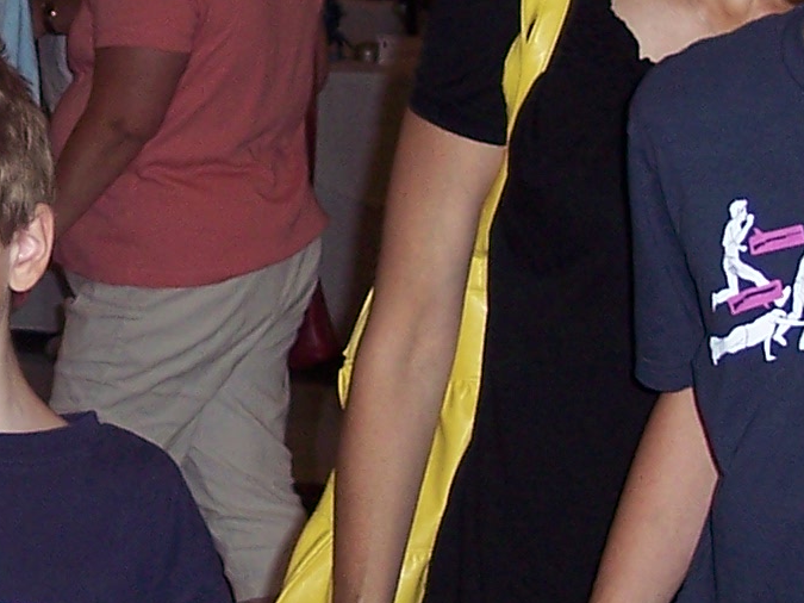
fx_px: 3832
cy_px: 150
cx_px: -20
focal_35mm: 165
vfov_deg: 9.0
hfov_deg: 11.8
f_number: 2.8
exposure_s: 1/60
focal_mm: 8
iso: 100
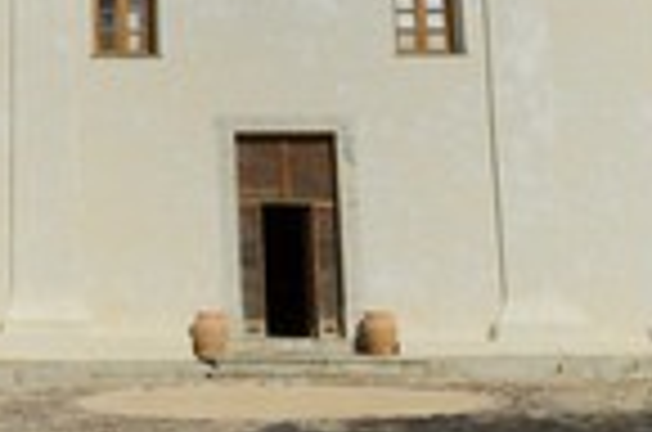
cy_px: -72
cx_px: -85
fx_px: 1626
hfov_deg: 21.4
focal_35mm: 90
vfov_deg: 14.7
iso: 200
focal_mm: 31
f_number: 14
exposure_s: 1/250
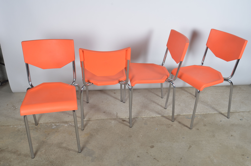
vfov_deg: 36.7
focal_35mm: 36
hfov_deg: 53.2
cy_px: 83
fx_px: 250
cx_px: 126
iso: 100
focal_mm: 24
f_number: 11
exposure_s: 1/125
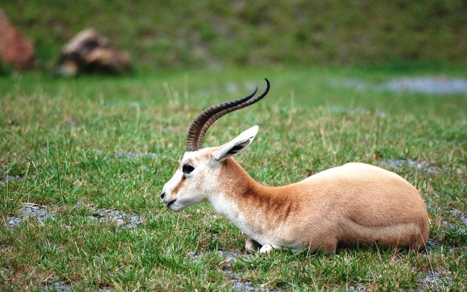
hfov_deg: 5.7
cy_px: 155
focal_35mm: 368
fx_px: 4683
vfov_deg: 3.6
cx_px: 234
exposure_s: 1/2000
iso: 1000
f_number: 5.6
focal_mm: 240
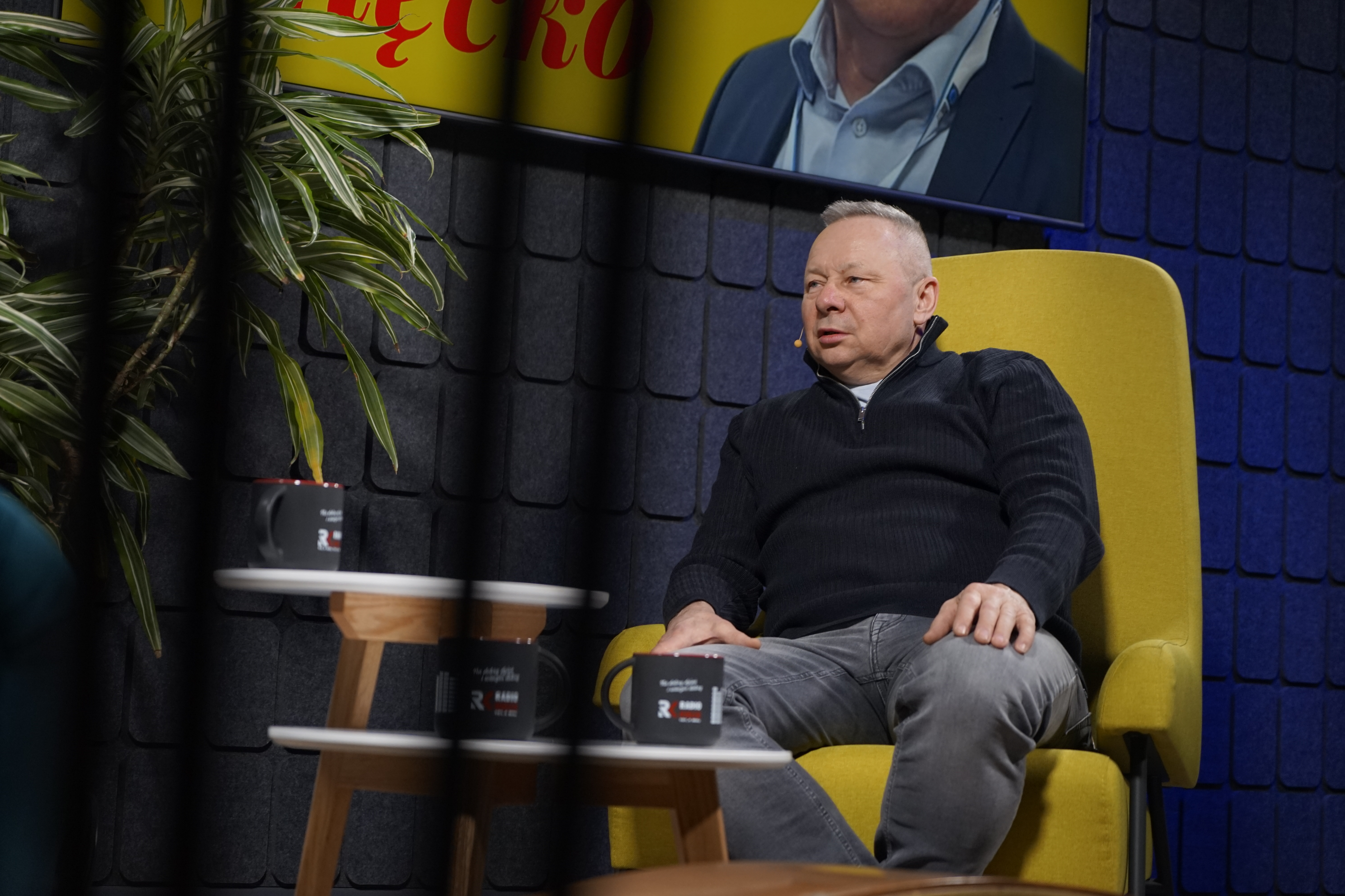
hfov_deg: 28.8
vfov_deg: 19.5
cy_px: 448
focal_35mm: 70
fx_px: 2615
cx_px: 672
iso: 1250
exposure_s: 1/160
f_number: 4
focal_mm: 70
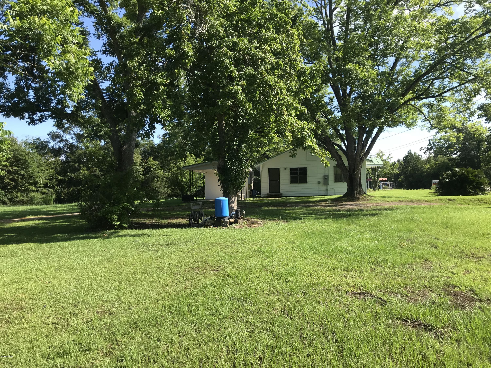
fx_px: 397
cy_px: 184
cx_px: 246
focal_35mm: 28
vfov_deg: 49.7
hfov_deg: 63.4
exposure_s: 1/912
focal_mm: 3.99
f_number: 1.8
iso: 20
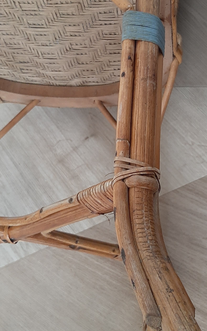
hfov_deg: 28.9
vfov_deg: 44.9
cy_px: 126
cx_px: 144
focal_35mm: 44
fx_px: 397
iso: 250
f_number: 1.7
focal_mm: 3.93
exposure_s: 1/50
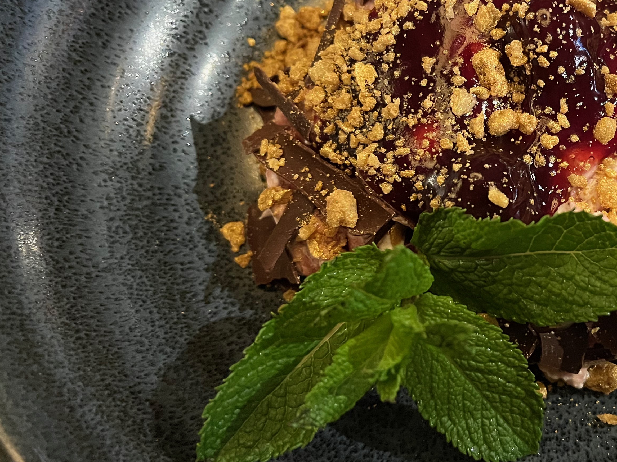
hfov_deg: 40.0
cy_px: 186
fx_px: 802
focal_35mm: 45
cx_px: 515
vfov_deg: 32.1
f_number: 1.6
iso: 500
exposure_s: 1/25
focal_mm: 5.1
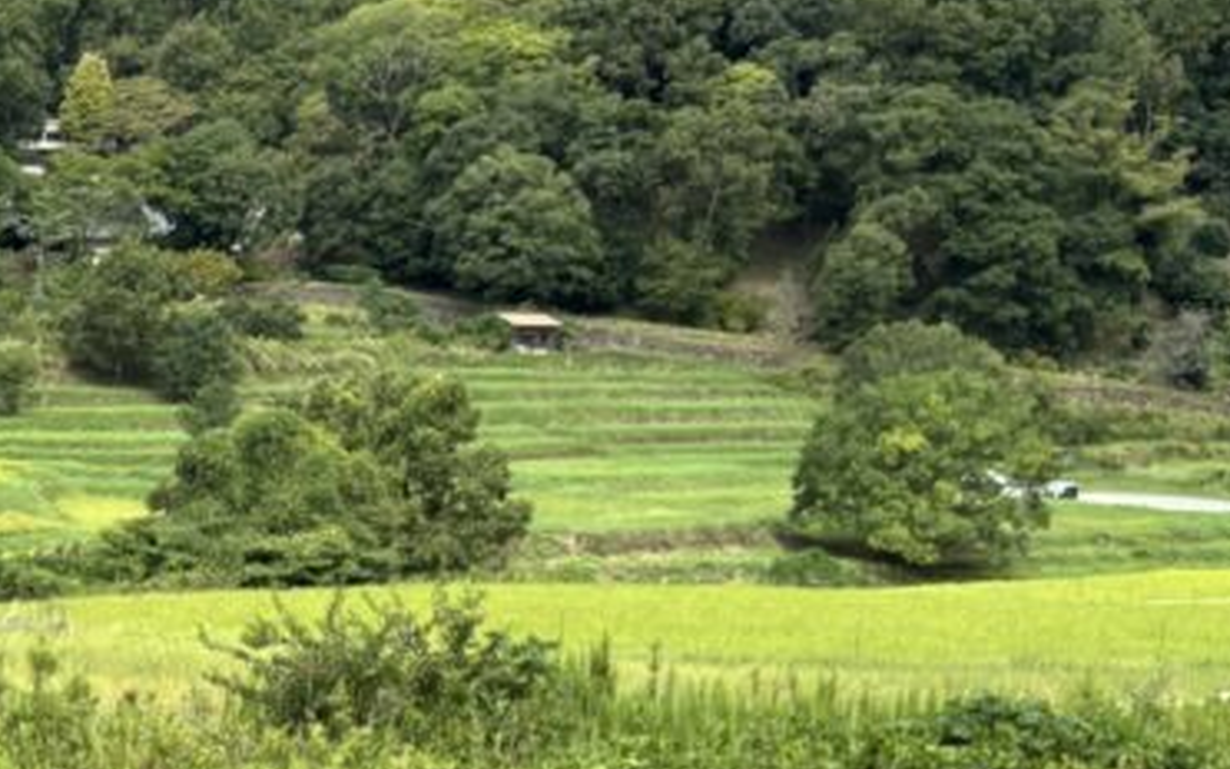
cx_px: -391
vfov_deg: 16.6
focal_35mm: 76
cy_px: 875
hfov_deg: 23.7
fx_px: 2548
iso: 50
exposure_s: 1/824
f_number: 1.6
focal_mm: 5.96
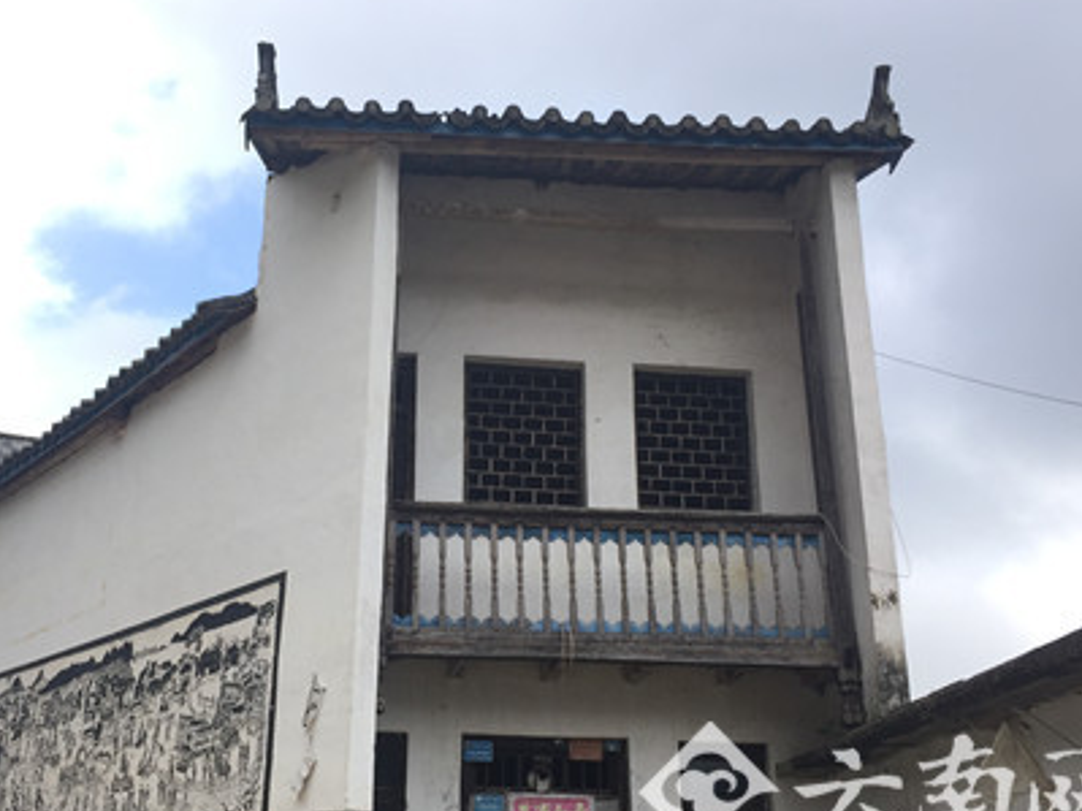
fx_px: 1250
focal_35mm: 40
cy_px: 431
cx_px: 439
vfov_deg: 35.9
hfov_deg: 46.6
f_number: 2.2
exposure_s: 1/706
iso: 32
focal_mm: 4.15
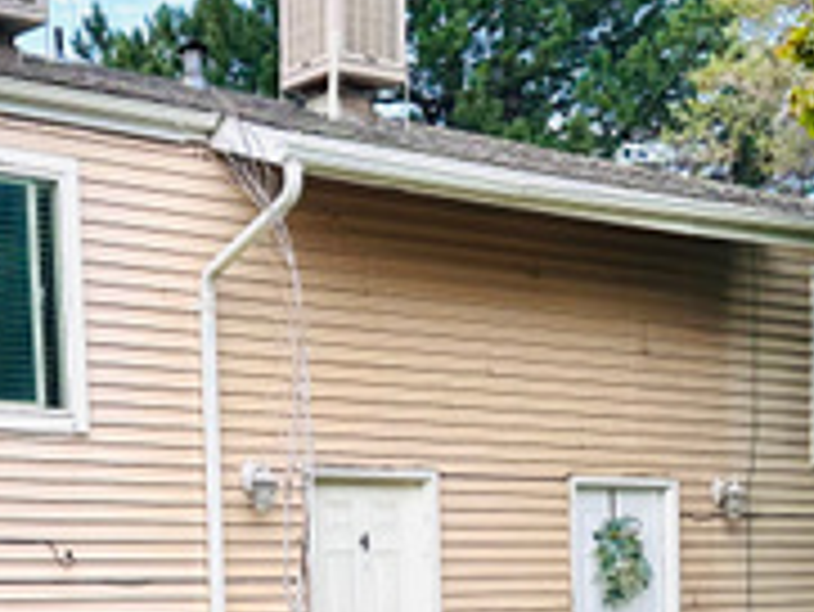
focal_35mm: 85
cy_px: 814
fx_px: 2000
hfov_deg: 23.0
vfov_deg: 16.4
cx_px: 360
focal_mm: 6.86
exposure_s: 1/903
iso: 80
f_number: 1.78
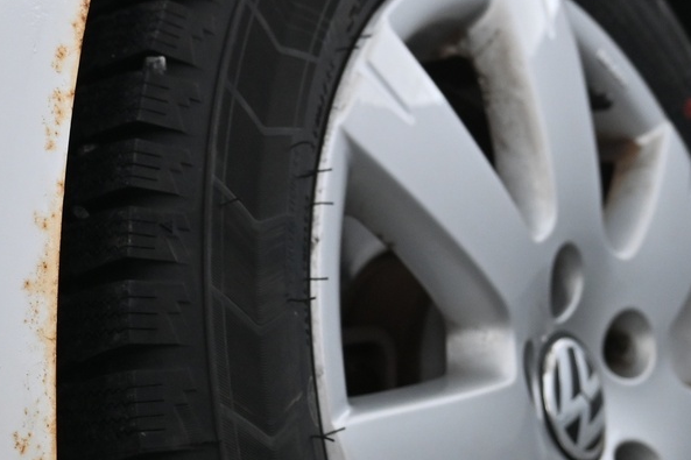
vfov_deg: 19.0
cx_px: 111
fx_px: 1375
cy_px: 232
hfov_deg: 27.5
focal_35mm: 72
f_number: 4
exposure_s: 1/60
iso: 500
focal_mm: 17.5
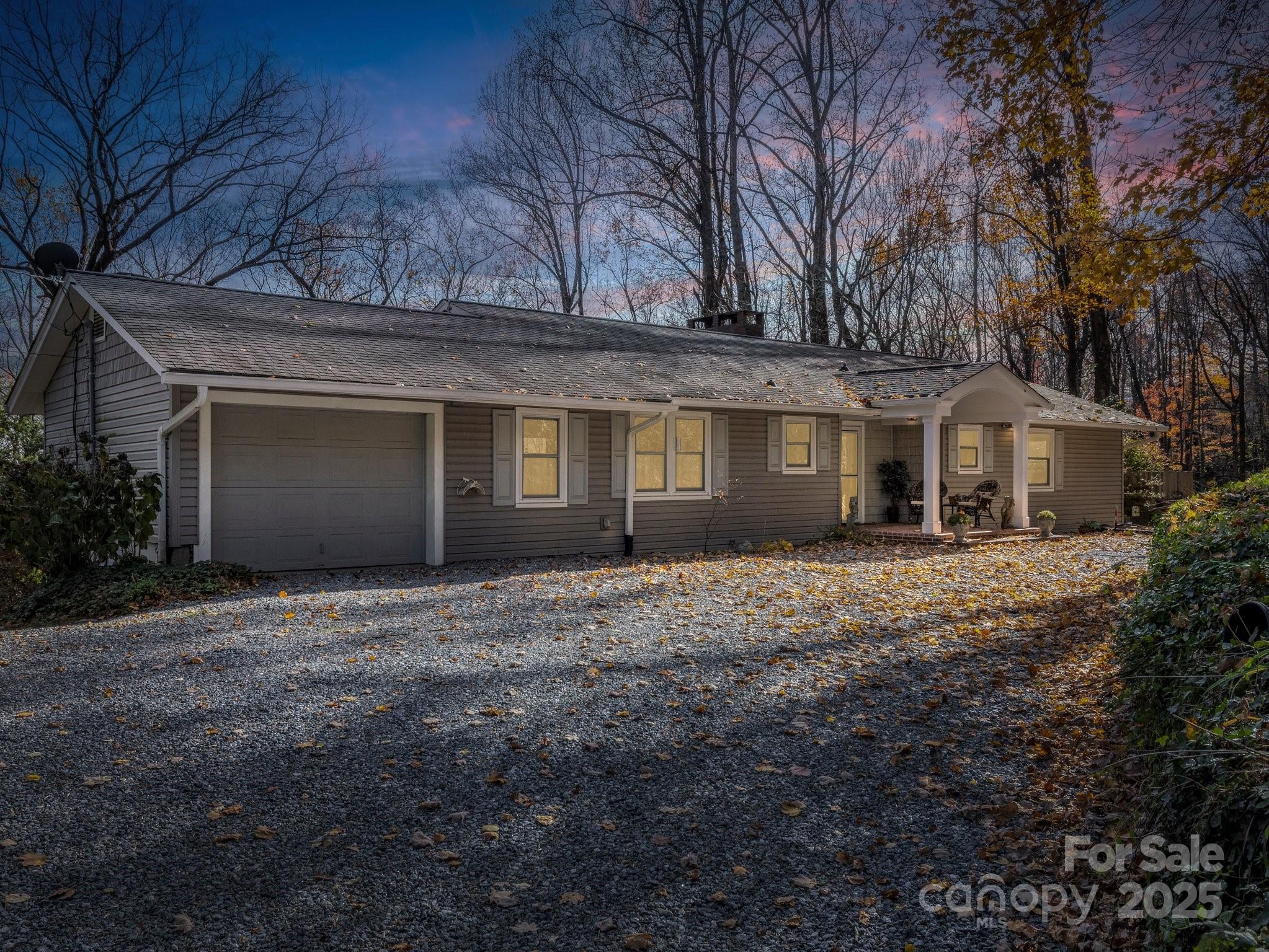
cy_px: 476
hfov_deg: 59.9
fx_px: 1100
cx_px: 634
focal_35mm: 30
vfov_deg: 46.8
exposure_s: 1/400
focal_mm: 15
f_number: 6.3
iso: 320
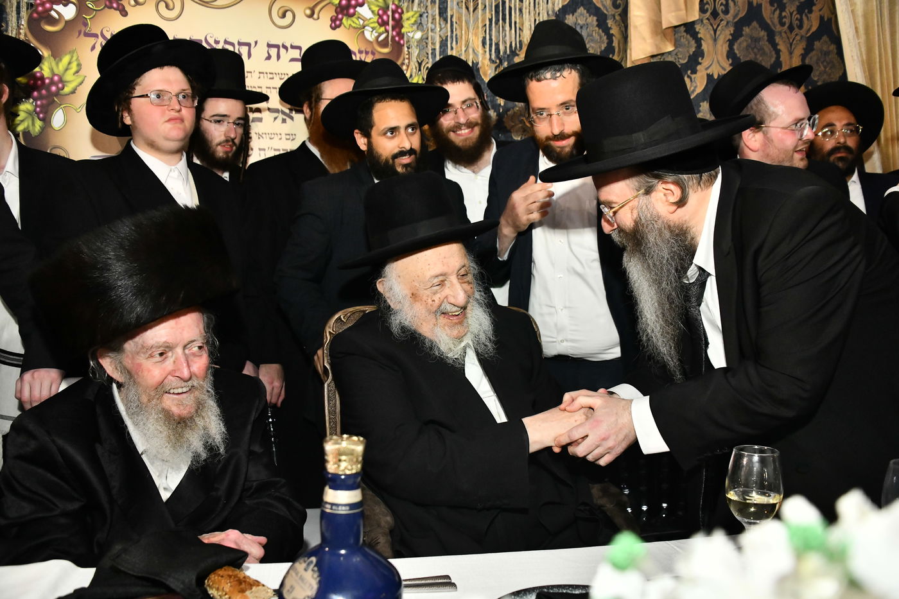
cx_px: 450
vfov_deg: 46.4
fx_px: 699
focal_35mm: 28
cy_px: 300
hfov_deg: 65.5
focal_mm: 28
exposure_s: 1/200
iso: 3200
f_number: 5.6
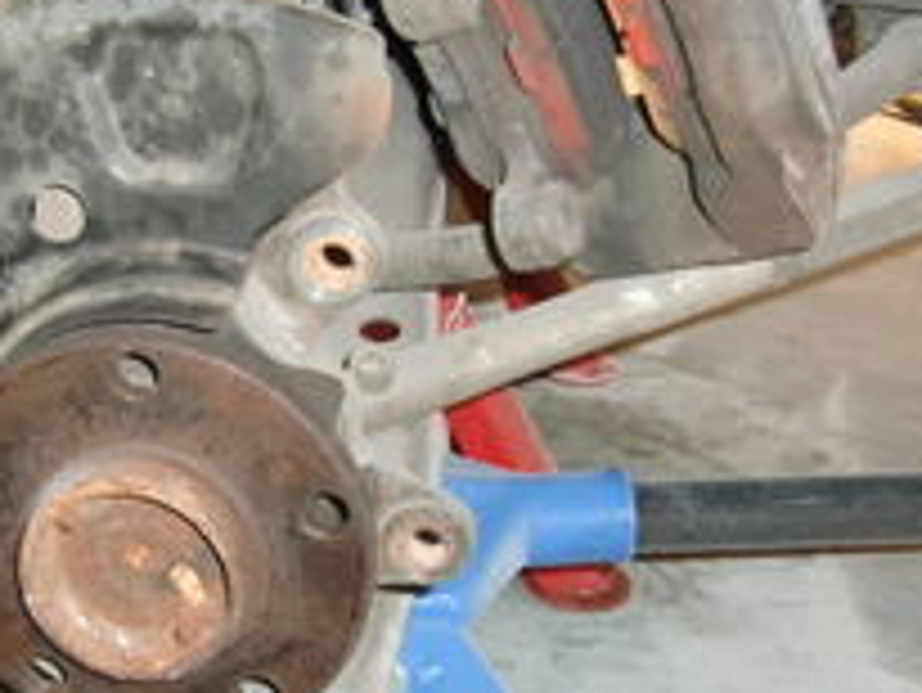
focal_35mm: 75
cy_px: 436
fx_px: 1999
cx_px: 234
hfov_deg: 25.7
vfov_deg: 19.6
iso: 400
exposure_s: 1/25
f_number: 3.2
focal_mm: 4.3
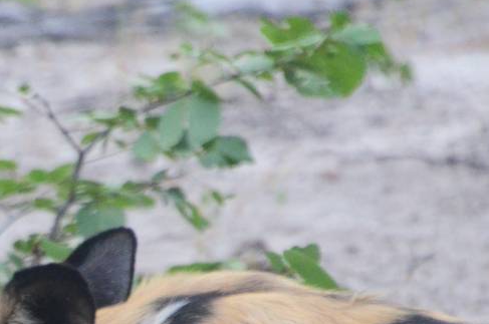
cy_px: 314
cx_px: -178
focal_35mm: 1330
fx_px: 18036
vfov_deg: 1.0
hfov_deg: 1.6
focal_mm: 270
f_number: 6.3
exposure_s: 1/400
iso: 2500
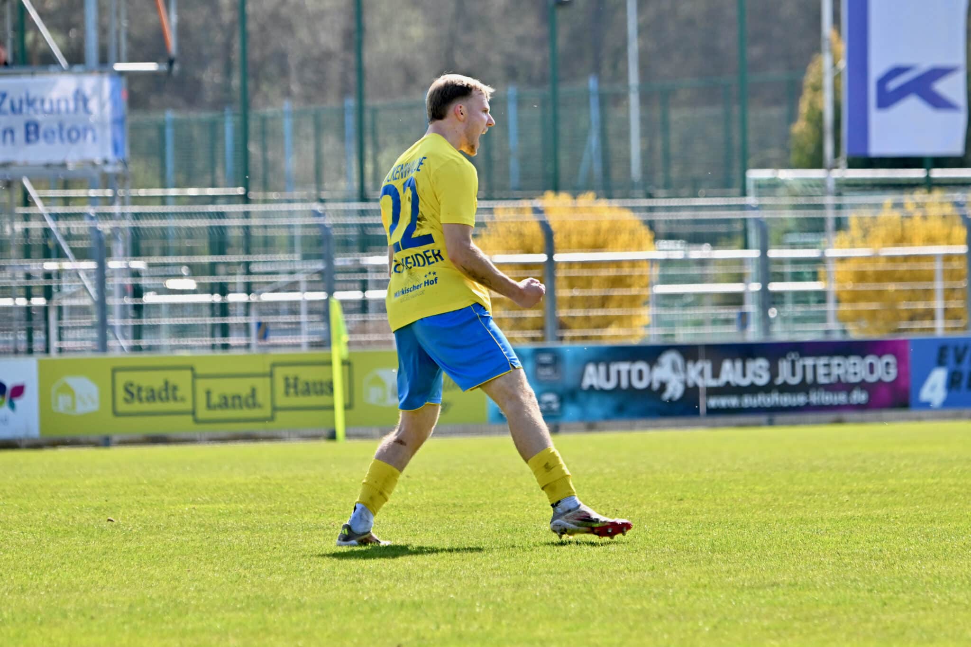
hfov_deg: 9.0
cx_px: 486
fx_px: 6203
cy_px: 324
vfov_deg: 6.0
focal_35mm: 230
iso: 500
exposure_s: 1/1600
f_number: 5.3
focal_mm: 230
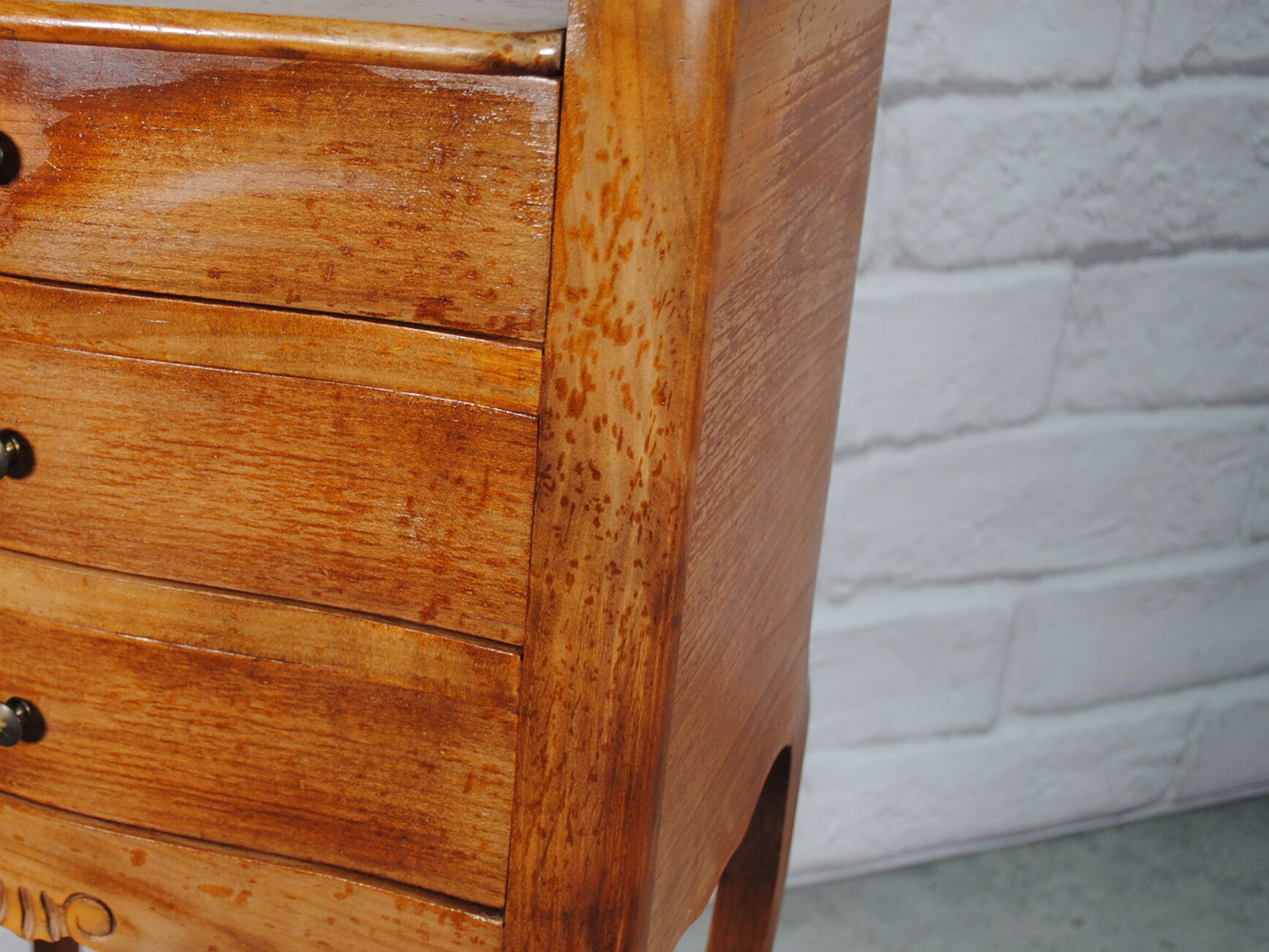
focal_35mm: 53
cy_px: 475
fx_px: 1943
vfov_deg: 27.5
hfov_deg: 34.9
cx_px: 234
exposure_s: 1/80
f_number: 4.5
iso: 200
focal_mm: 22
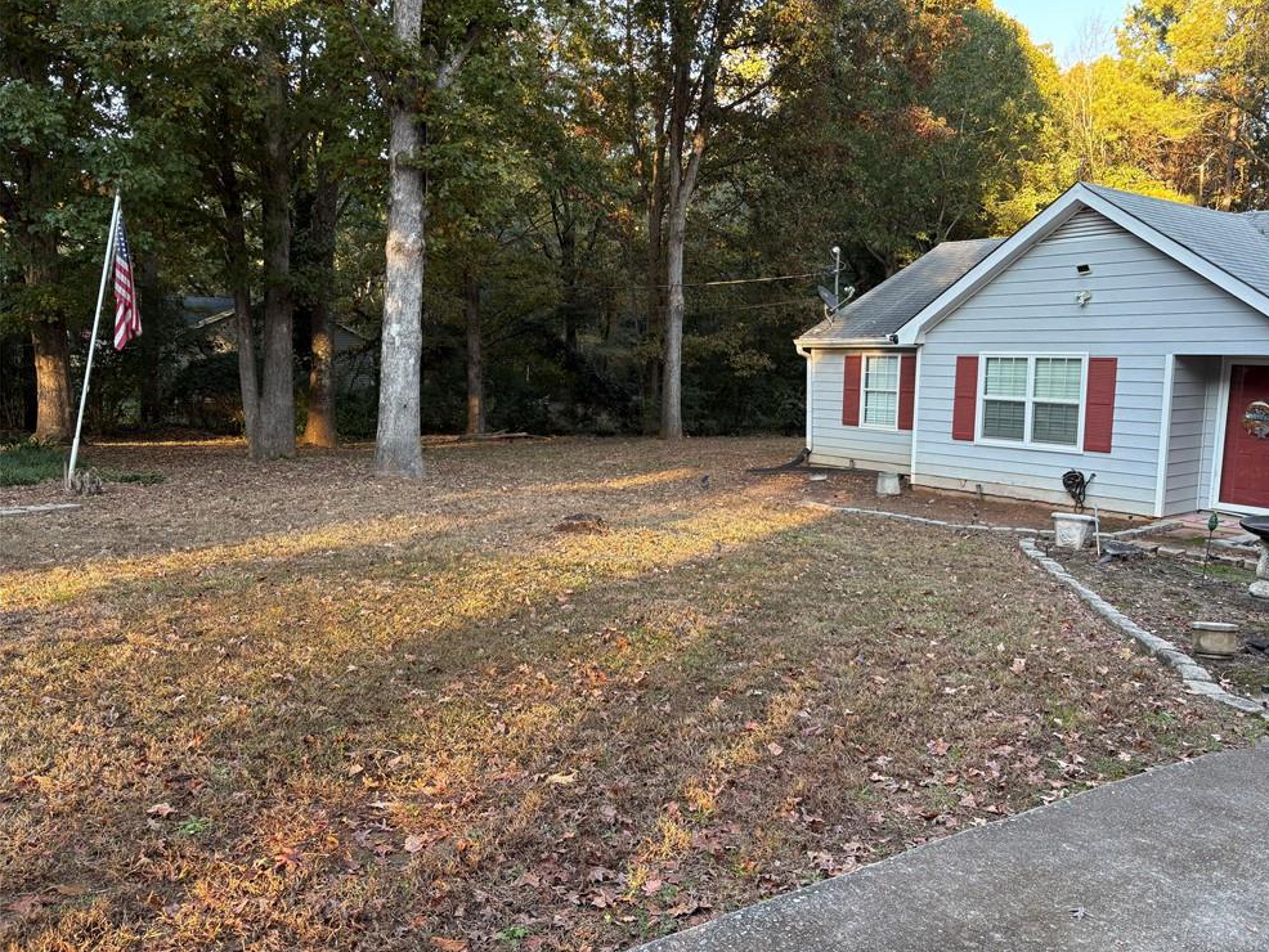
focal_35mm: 27
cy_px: 468
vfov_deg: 51.4
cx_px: 658
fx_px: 990
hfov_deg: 65.3
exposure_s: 1/122
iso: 80
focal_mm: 5.96
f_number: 1.6
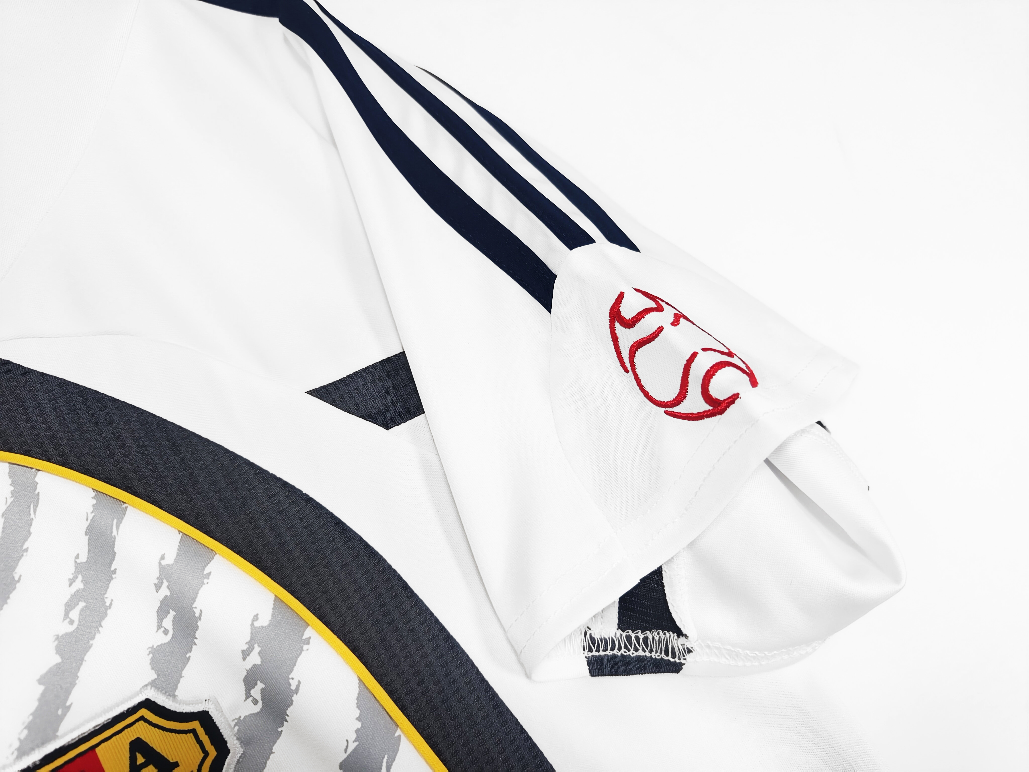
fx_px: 684
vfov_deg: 58.9
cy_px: 386
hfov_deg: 73.9
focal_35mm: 23
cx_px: 514
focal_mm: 8.67
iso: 139
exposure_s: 1/100
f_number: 1.75
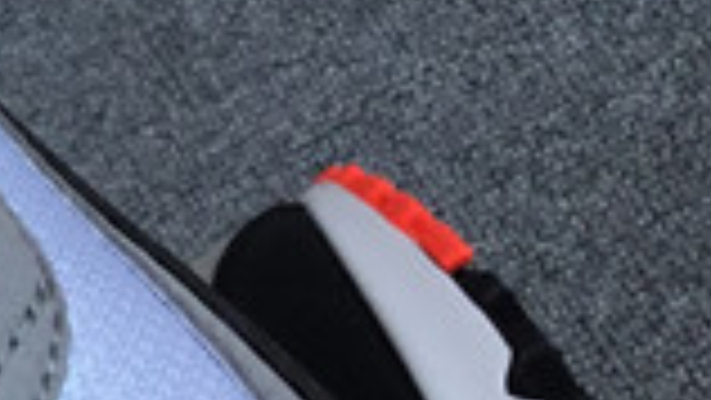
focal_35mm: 192
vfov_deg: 6.3
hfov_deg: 10.5
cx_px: -598
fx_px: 3621
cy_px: 227
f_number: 2.4
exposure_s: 1/452
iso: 25
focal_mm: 3.3
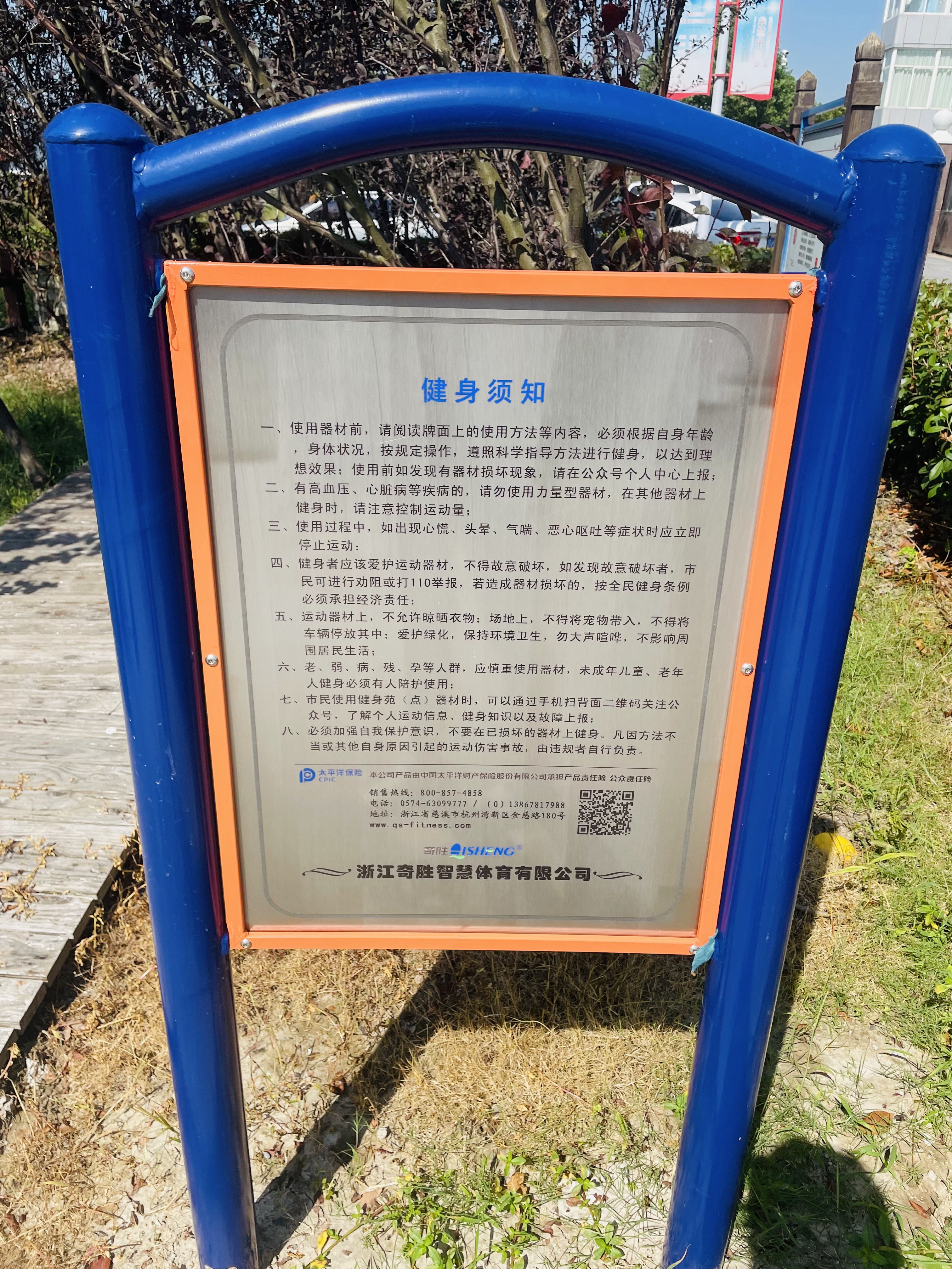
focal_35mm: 26
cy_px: 634
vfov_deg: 67.3
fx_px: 953
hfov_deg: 53.1
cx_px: 476
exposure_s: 1/2618
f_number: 1.6
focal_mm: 4.2
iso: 32
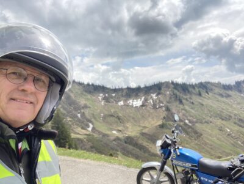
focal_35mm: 32
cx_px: 122
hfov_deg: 56.8
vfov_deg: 44.2
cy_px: 92
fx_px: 226
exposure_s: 1/486
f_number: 2.2
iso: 20
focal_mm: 2.87
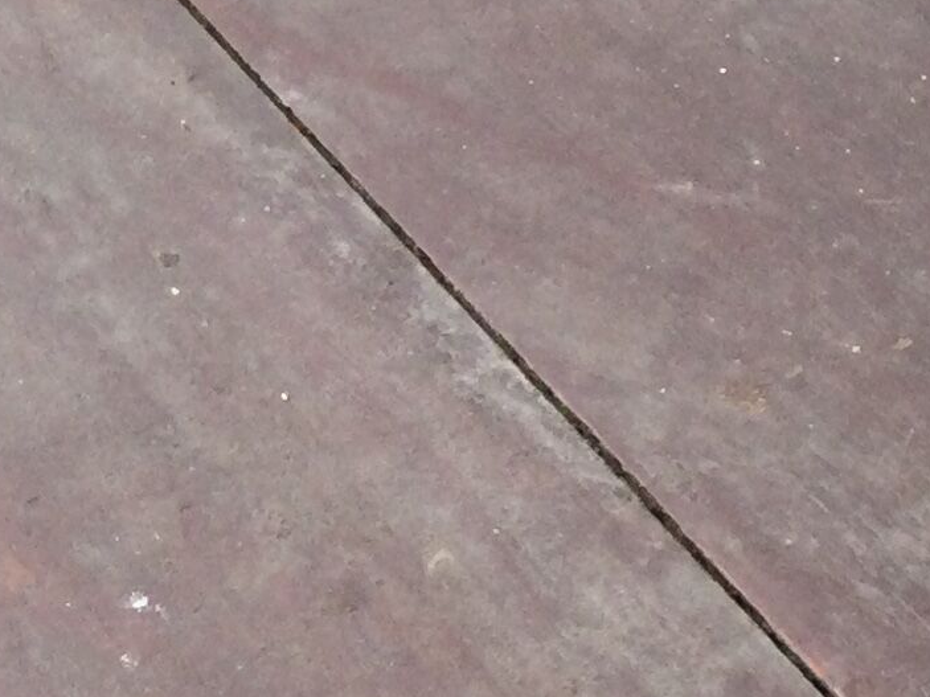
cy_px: 1059
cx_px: 1127
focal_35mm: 144
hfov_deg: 13.3
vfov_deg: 10.0
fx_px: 3868
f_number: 2.4
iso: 25
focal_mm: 3.3
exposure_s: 1/691
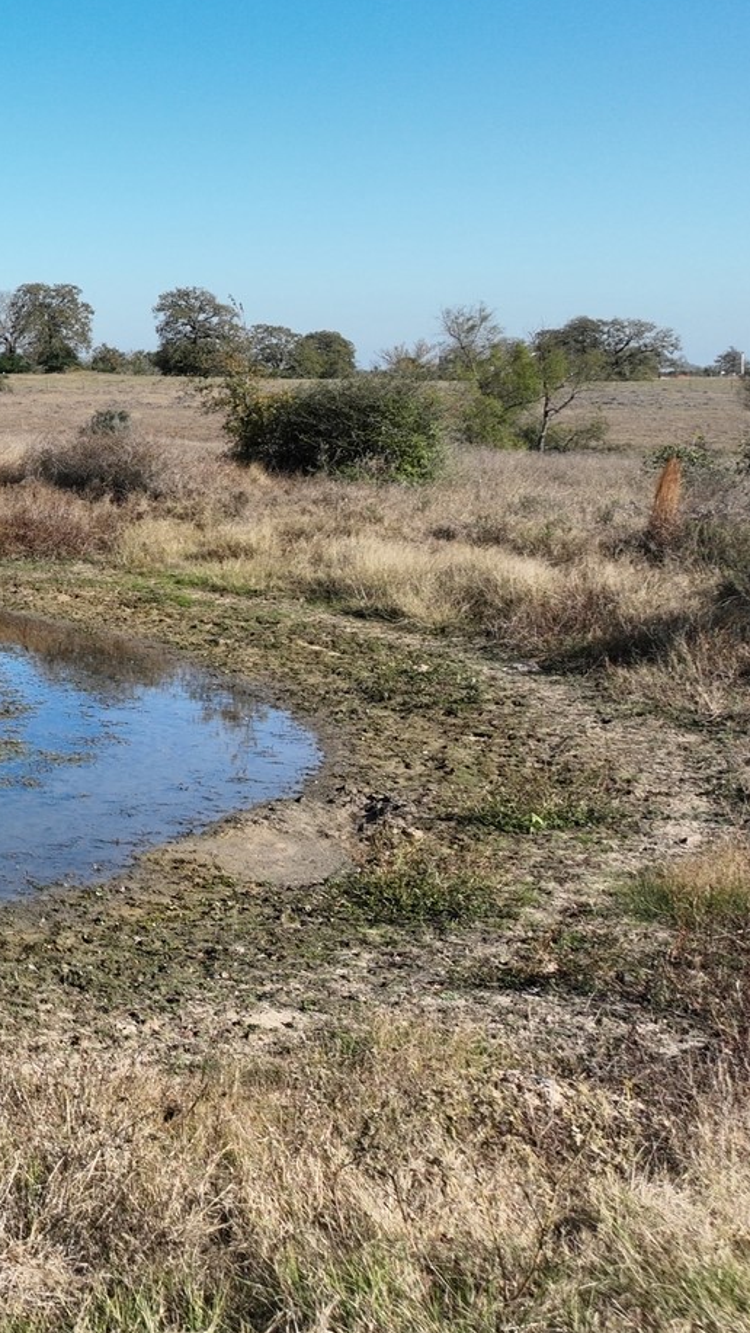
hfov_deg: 17.2
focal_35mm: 57
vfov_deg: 35.9
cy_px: 369
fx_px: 2015
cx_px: -600
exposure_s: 1/1600
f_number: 2.8
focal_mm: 12.29
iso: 100
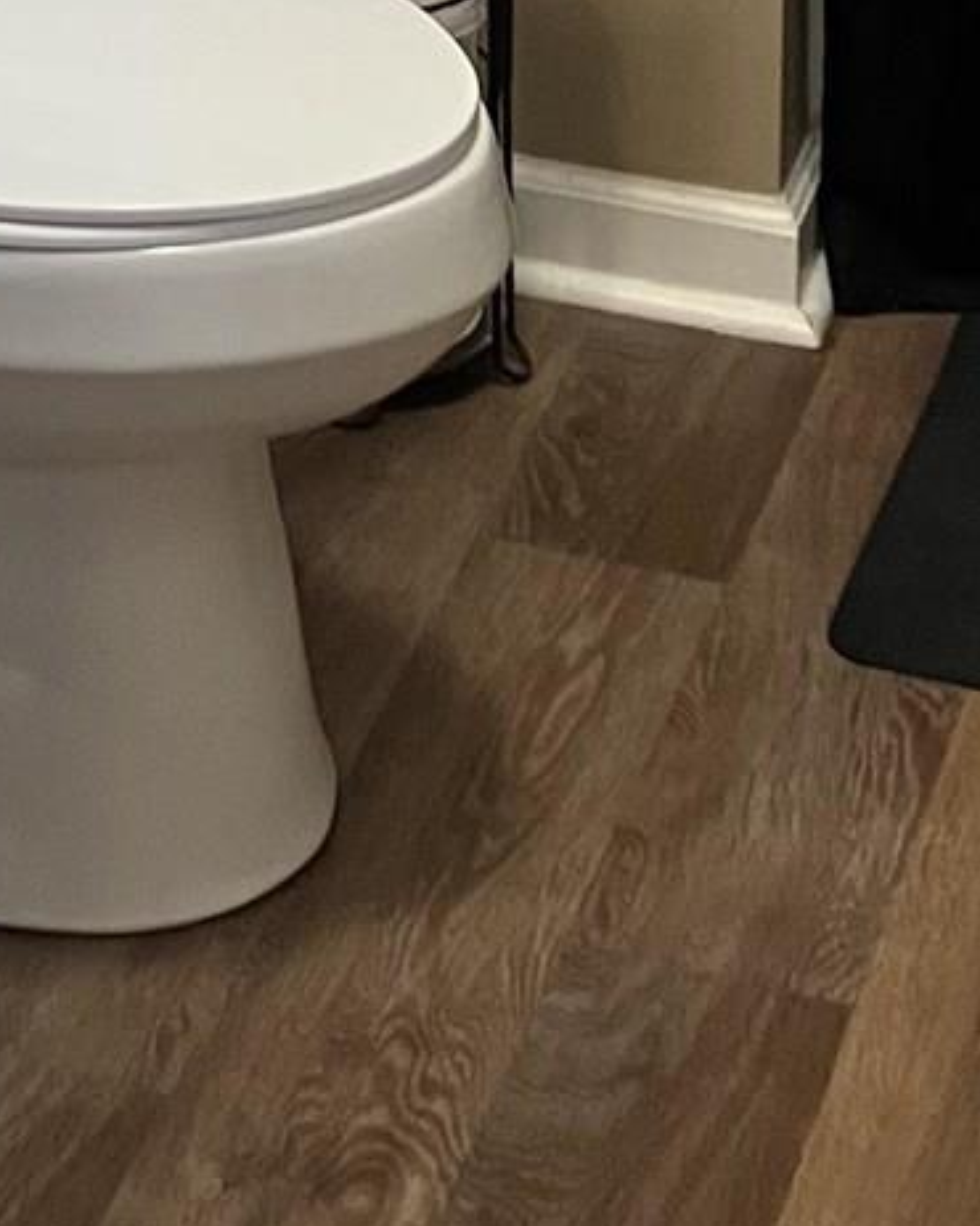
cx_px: -77
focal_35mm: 136
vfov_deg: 12.8
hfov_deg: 11.2
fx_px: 4934
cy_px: -1004
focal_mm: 3.99
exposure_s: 1/60
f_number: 1.8
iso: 100
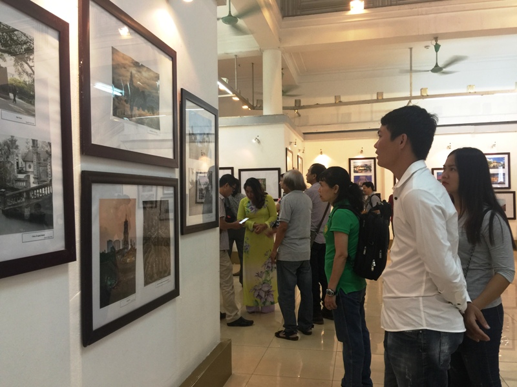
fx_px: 433
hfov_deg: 61.7
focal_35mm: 29
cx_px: 258
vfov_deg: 48.2
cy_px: 194
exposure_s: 1/17
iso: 50
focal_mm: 4.15
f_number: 2.2
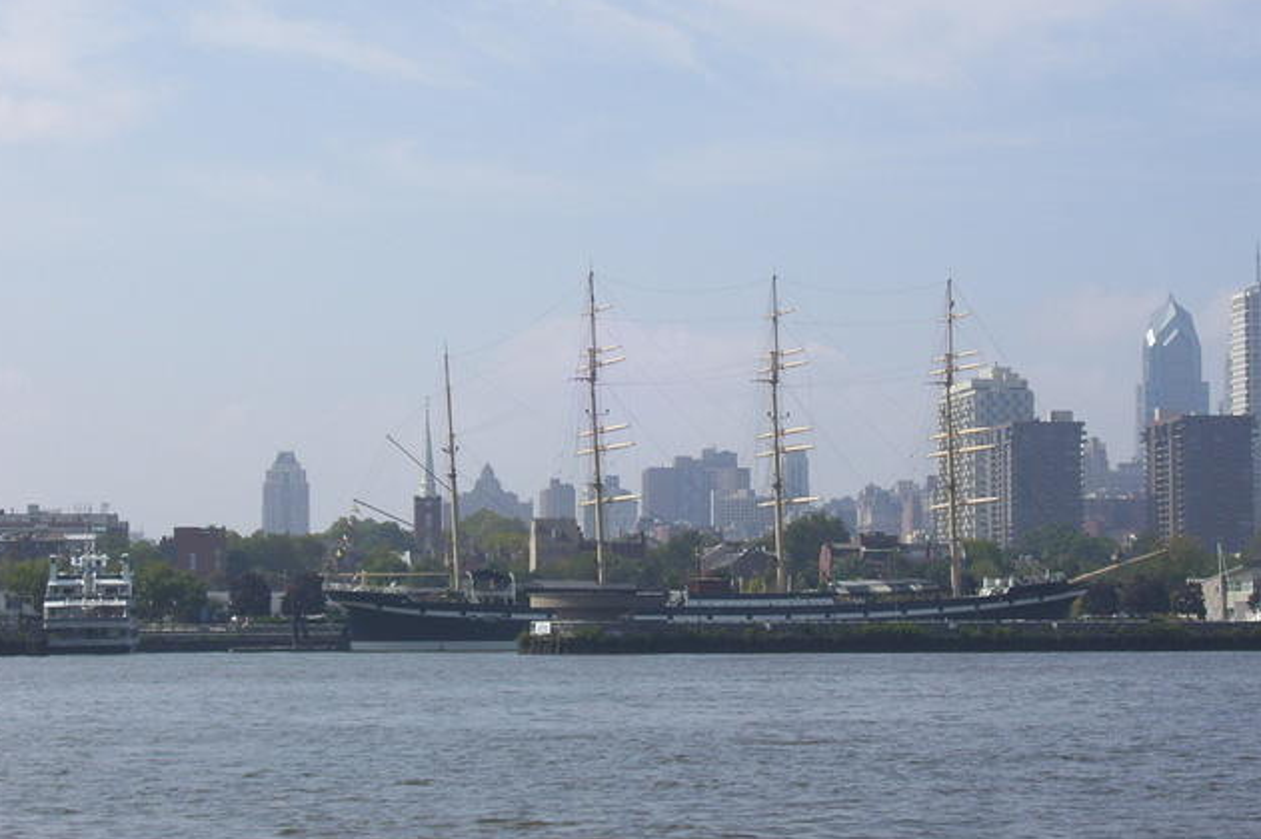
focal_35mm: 114
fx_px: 3991
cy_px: 378
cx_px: 626
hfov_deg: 18.0
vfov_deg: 12.0
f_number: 8
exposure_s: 1/320
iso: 80
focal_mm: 18
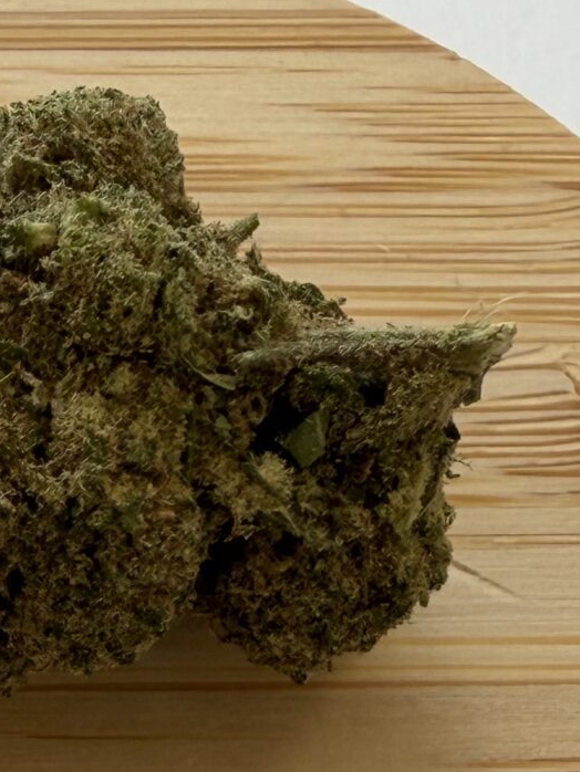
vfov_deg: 19.3
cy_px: 773
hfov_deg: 14.6
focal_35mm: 99
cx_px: -77
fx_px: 2210
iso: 40
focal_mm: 2.22
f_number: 2.2
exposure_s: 1/121
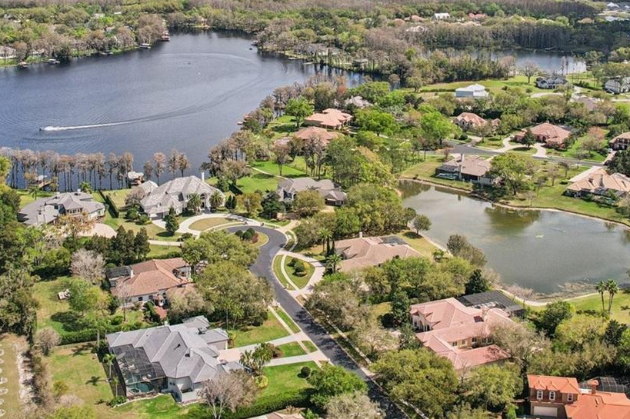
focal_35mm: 43
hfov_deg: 45.4
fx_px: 752
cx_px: 288
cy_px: 18
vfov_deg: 29.5
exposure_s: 1/3200
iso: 140
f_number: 2.8
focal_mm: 8.4
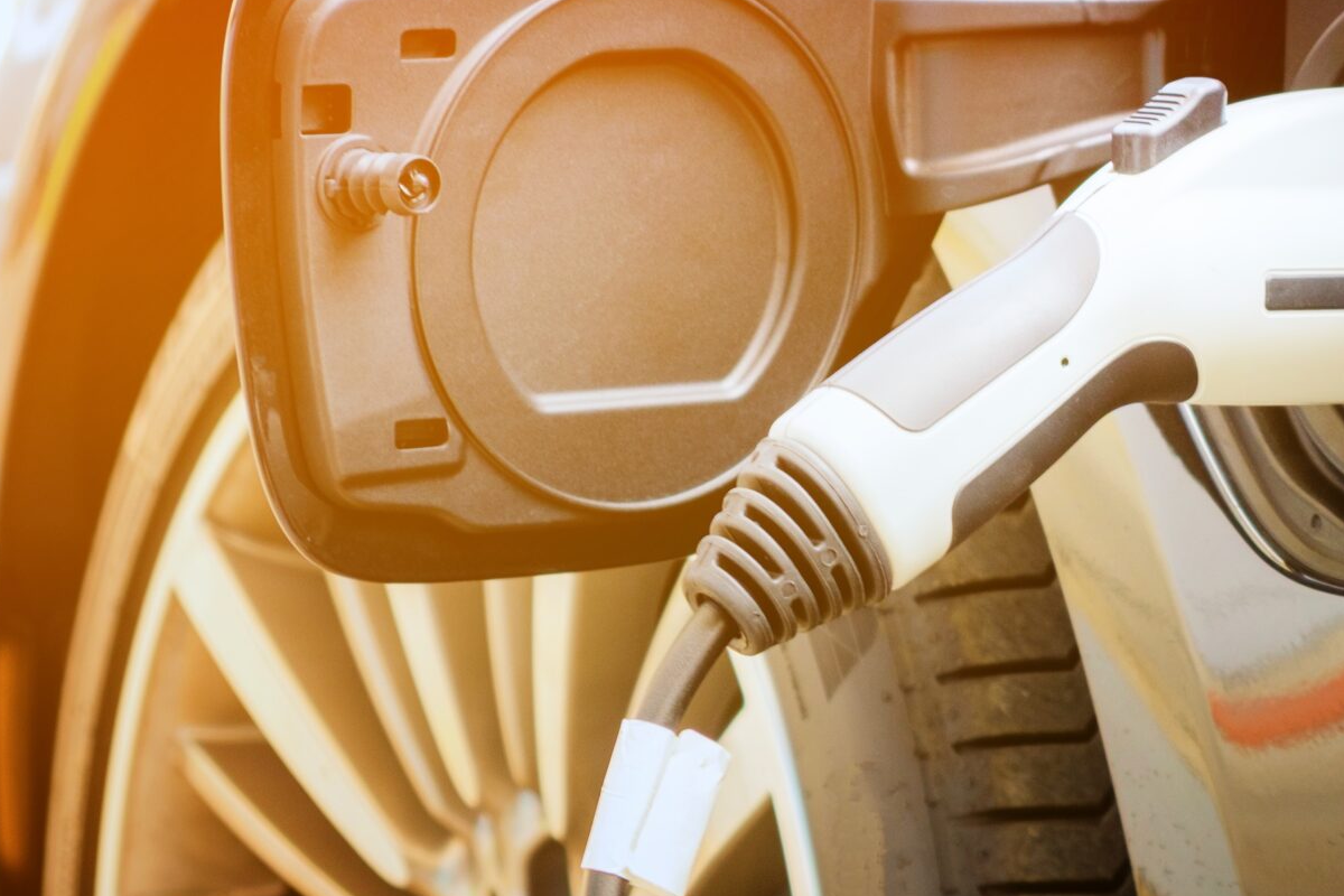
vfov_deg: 7.8
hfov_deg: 11.6
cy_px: 334
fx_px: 6607
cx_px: 970
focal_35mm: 177
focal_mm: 55
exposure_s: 1/80
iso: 200
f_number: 4
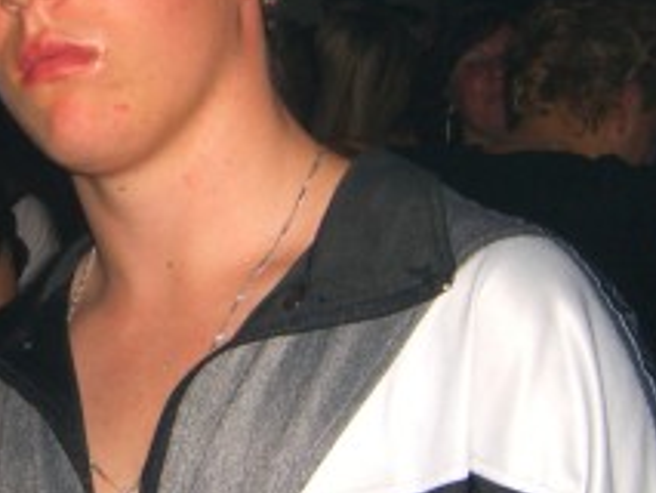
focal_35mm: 107
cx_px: 77
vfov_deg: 13.8
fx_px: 2029
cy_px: 157
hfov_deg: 18.1
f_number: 2.8
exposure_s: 1/60
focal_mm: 7.9
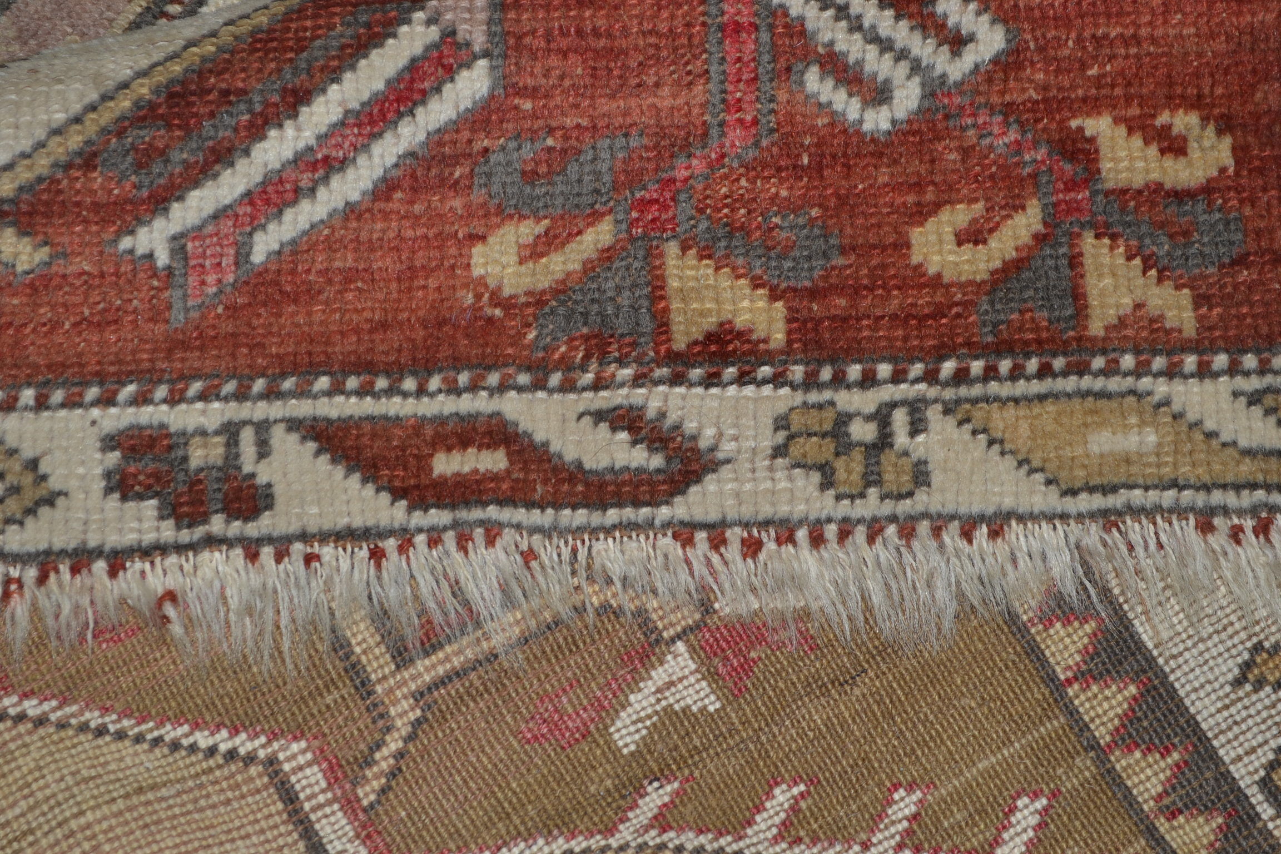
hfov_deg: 24.6
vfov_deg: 16.6
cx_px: 640
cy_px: 427
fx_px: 2935
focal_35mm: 82
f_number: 8
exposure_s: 1/60
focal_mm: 55
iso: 100
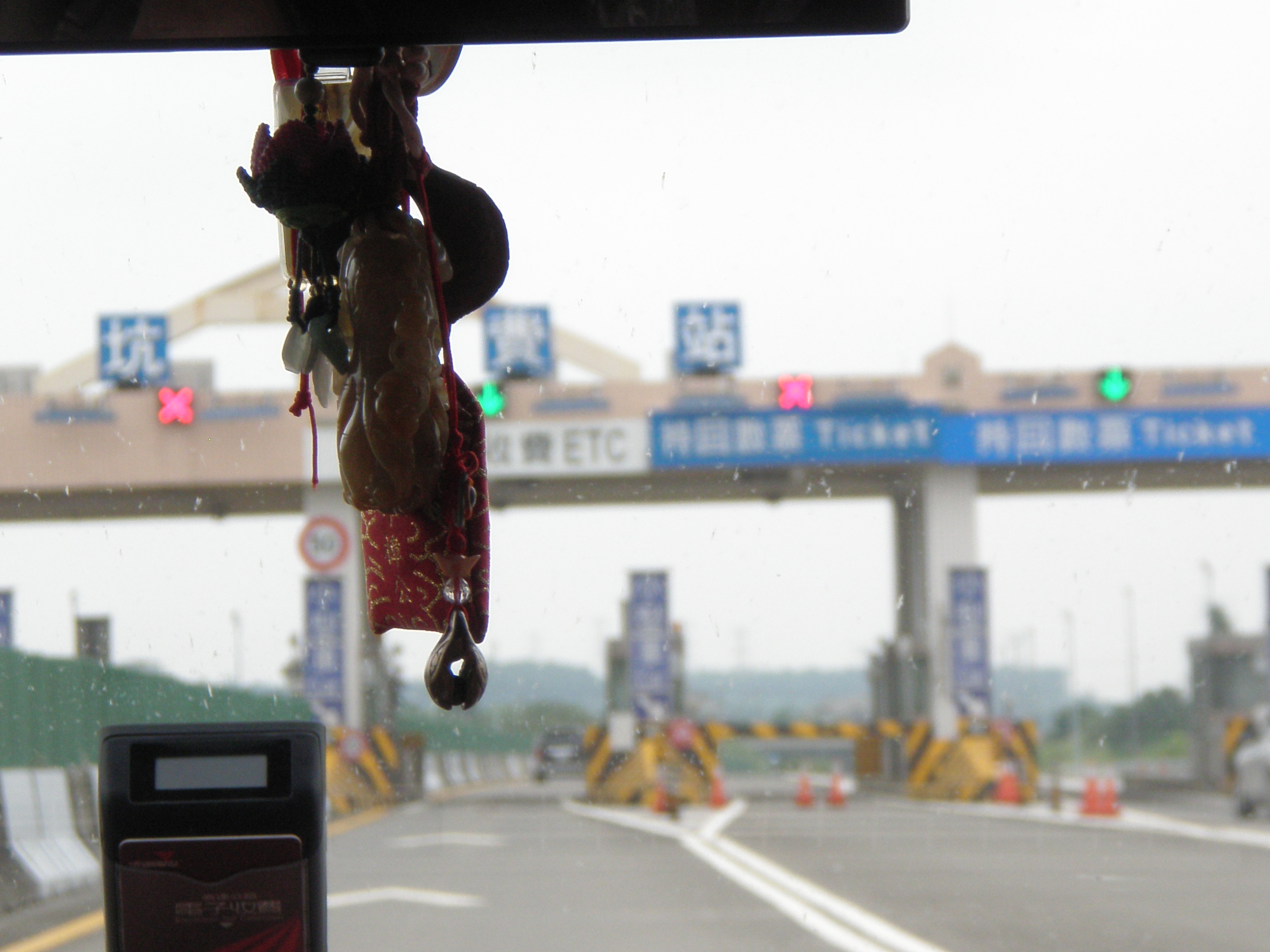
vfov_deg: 10.4
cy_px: 489
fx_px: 5209
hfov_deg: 13.9
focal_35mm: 142
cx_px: 872
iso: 80
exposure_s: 1/500
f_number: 4.5
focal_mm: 16.9
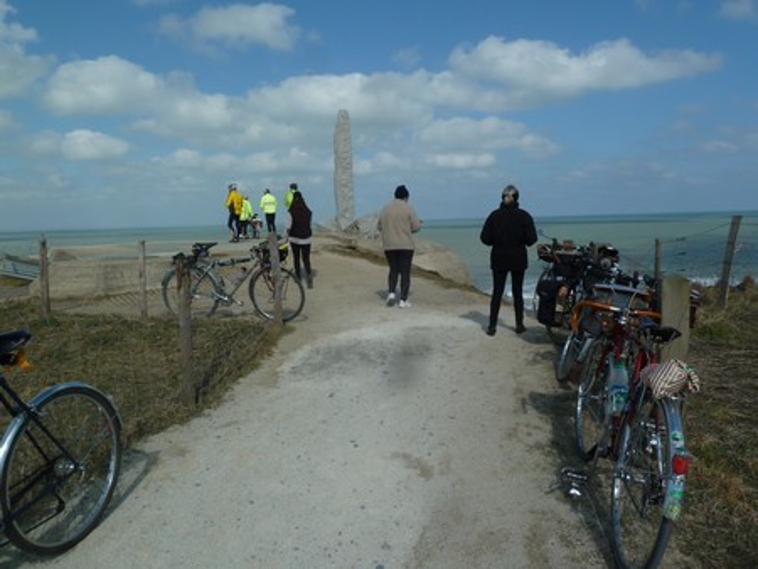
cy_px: 284
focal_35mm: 25
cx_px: 379
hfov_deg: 69.4
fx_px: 548
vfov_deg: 54.9
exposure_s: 1/640
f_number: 5.6
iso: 80
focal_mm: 4.1
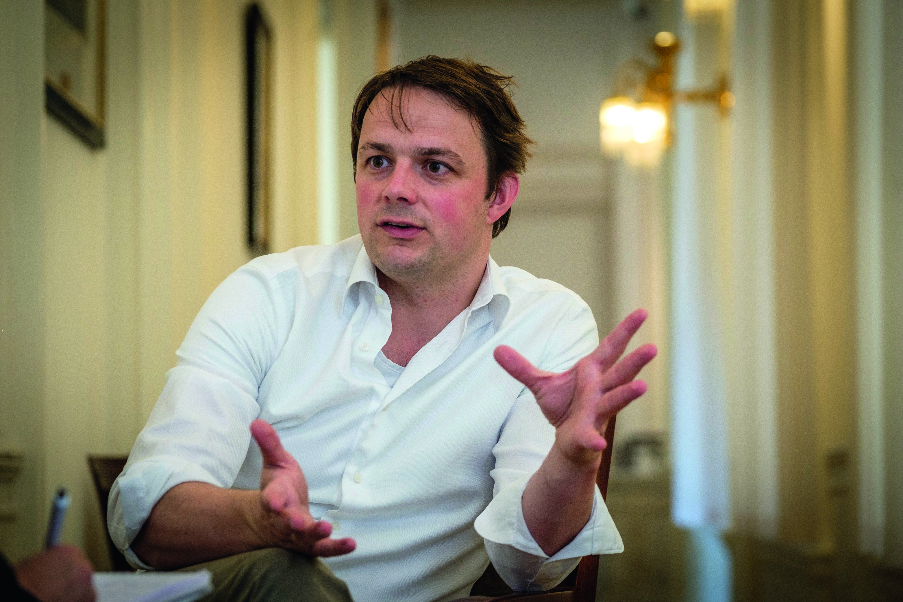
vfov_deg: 11.8
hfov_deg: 17.6
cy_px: 301
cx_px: 452
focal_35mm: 116
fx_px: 2909
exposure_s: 1/125
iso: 1000
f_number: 3.2
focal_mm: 77.3
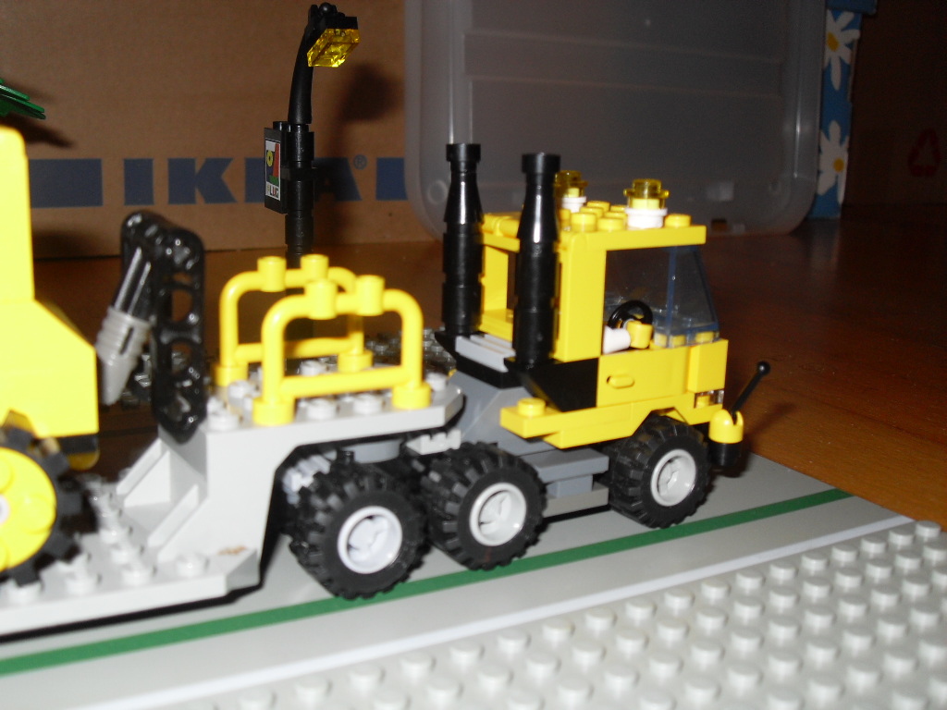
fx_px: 1012
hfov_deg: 50.1
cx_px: 474
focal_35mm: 37
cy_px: 355
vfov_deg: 38.7
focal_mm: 6.3
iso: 100
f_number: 2.8
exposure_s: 1/45
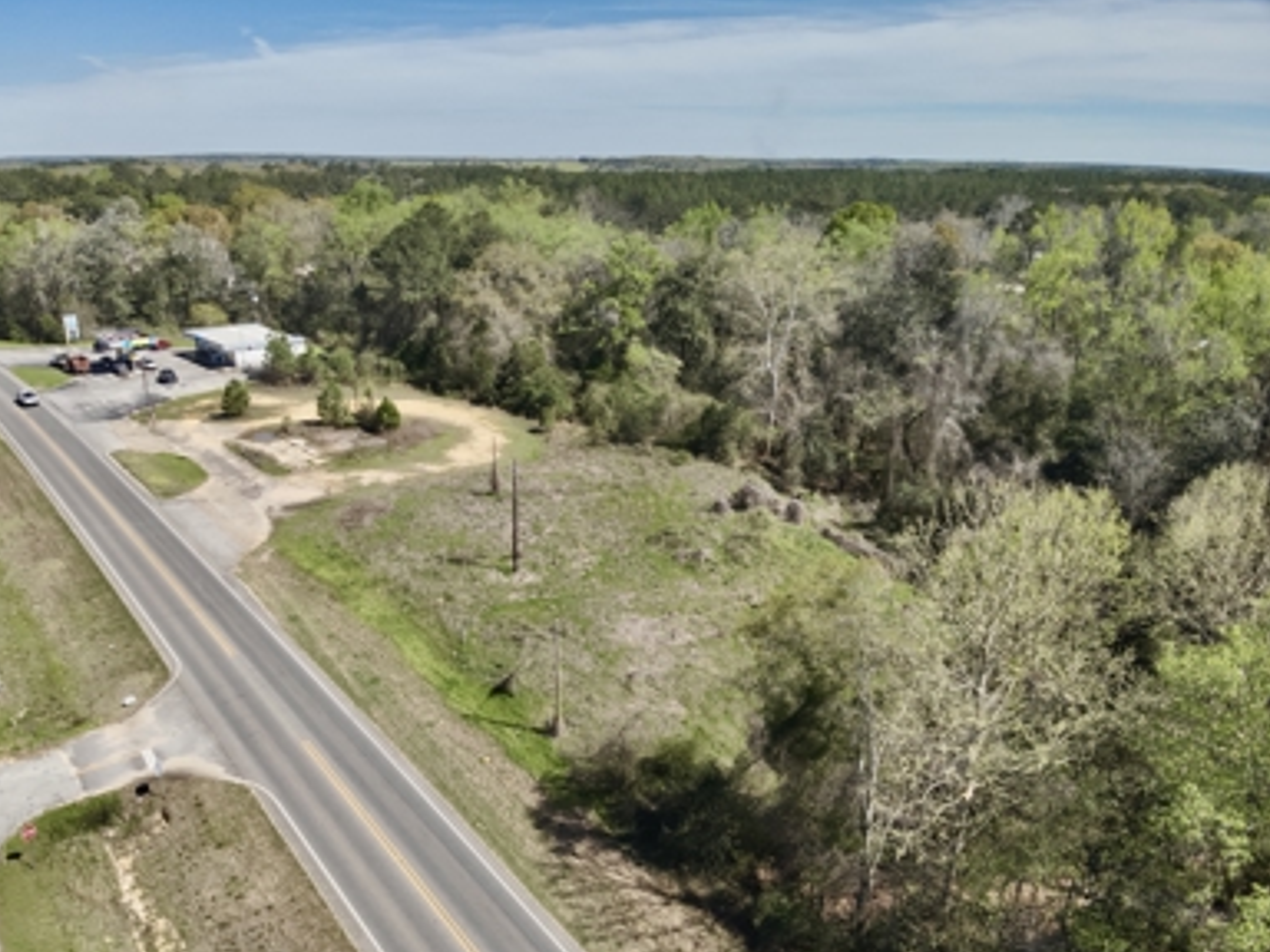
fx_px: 917
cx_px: 612
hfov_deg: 69.4
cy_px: 486
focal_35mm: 25
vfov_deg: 54.9
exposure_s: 1/1250
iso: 100
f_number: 2.8
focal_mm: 4.4
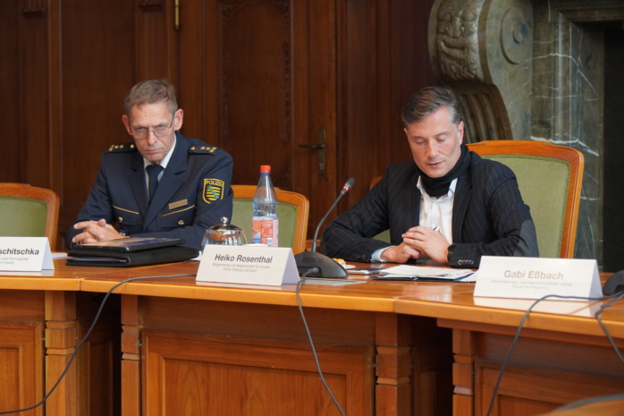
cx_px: 312
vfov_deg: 13.0
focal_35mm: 105
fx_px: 1819
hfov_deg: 19.5
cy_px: 208
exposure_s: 1/160
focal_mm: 70
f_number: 4
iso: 1000
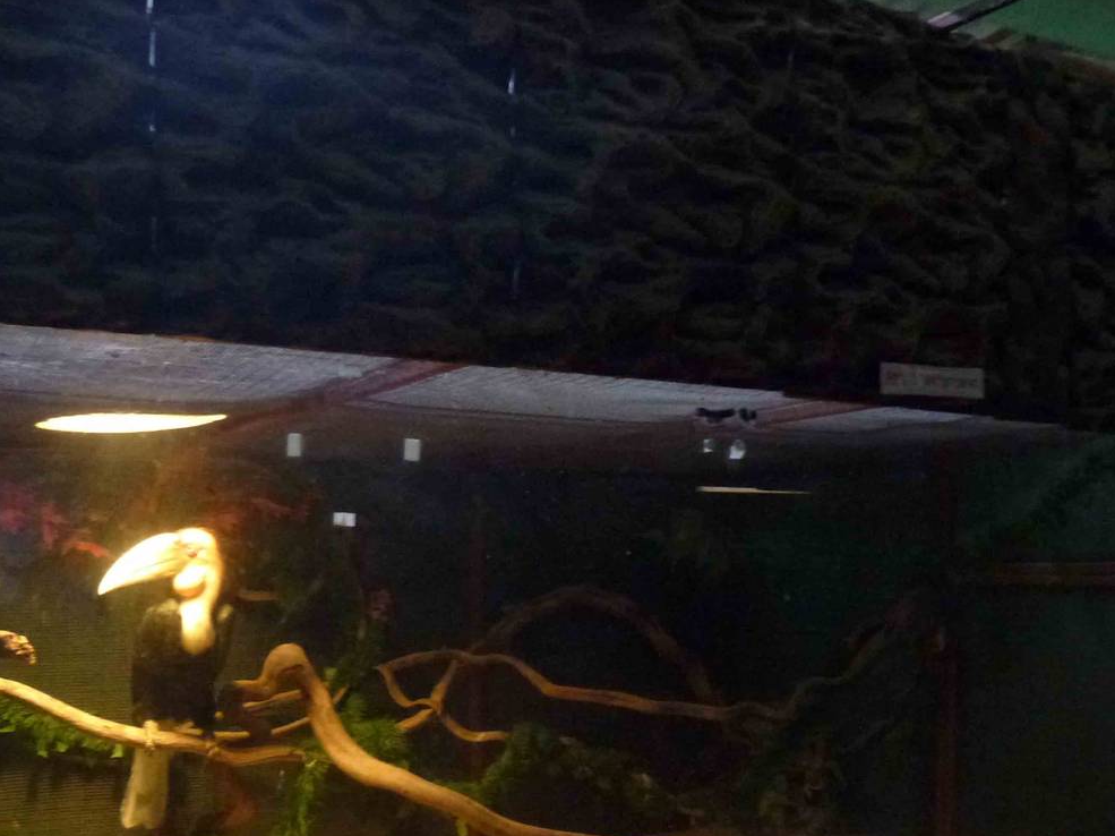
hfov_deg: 47.9
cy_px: 657
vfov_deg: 35.7
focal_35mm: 39
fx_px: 1256
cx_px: 523
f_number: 3.3
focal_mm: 4.3
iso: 500
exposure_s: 1/4
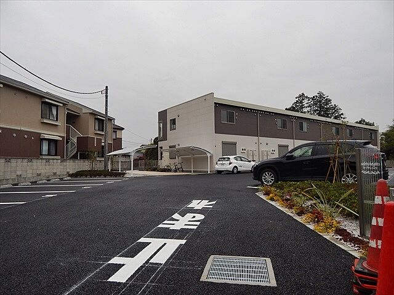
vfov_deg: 58.9
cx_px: 197
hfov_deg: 73.9
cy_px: 148
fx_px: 262
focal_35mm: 23
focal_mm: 4
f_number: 3
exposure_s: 1/400
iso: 125
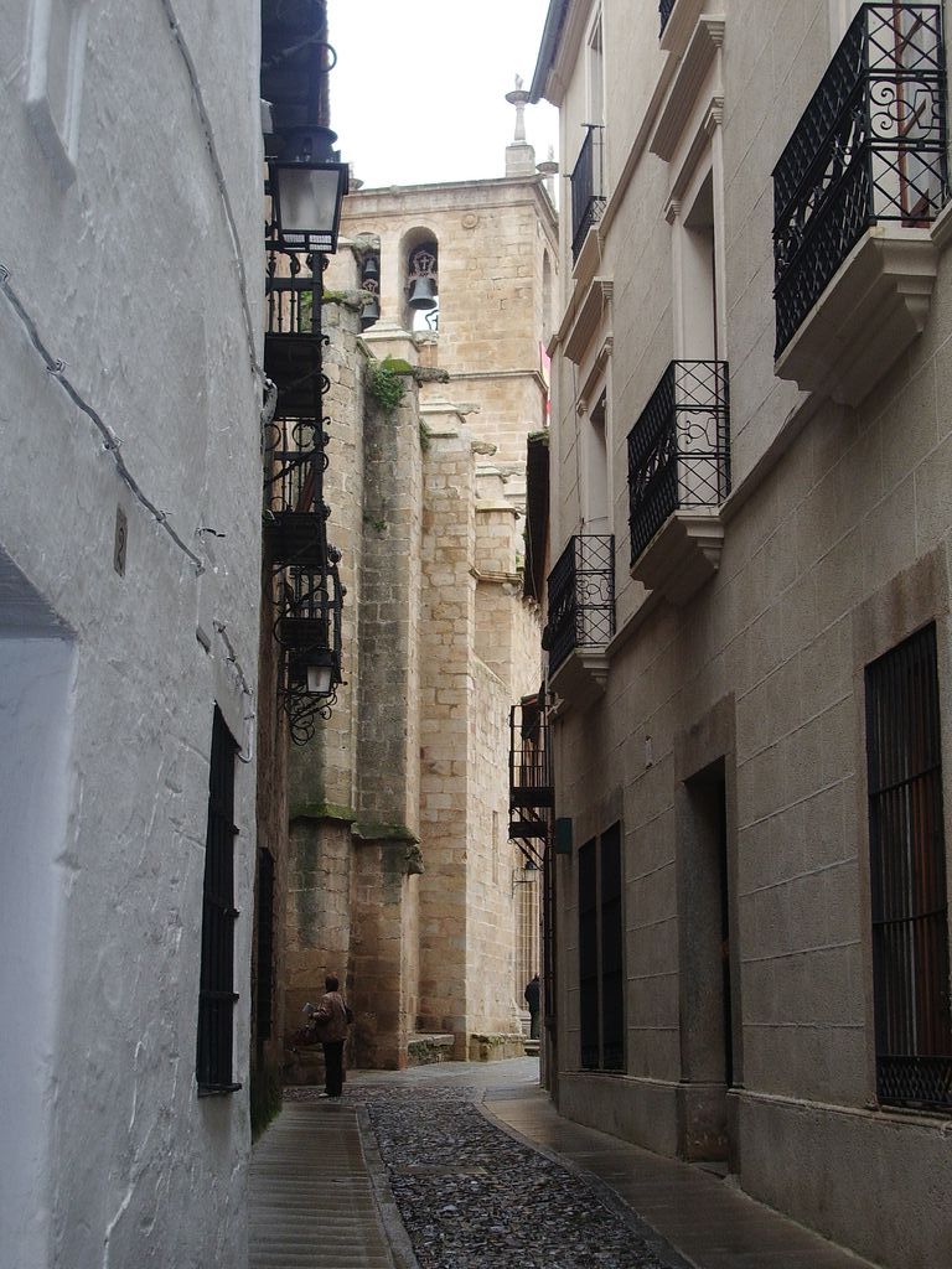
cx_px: 476
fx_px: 2273
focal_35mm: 62
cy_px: 634
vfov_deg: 31.2
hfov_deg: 23.7
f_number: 3.5
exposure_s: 1/50
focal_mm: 10.2
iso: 100
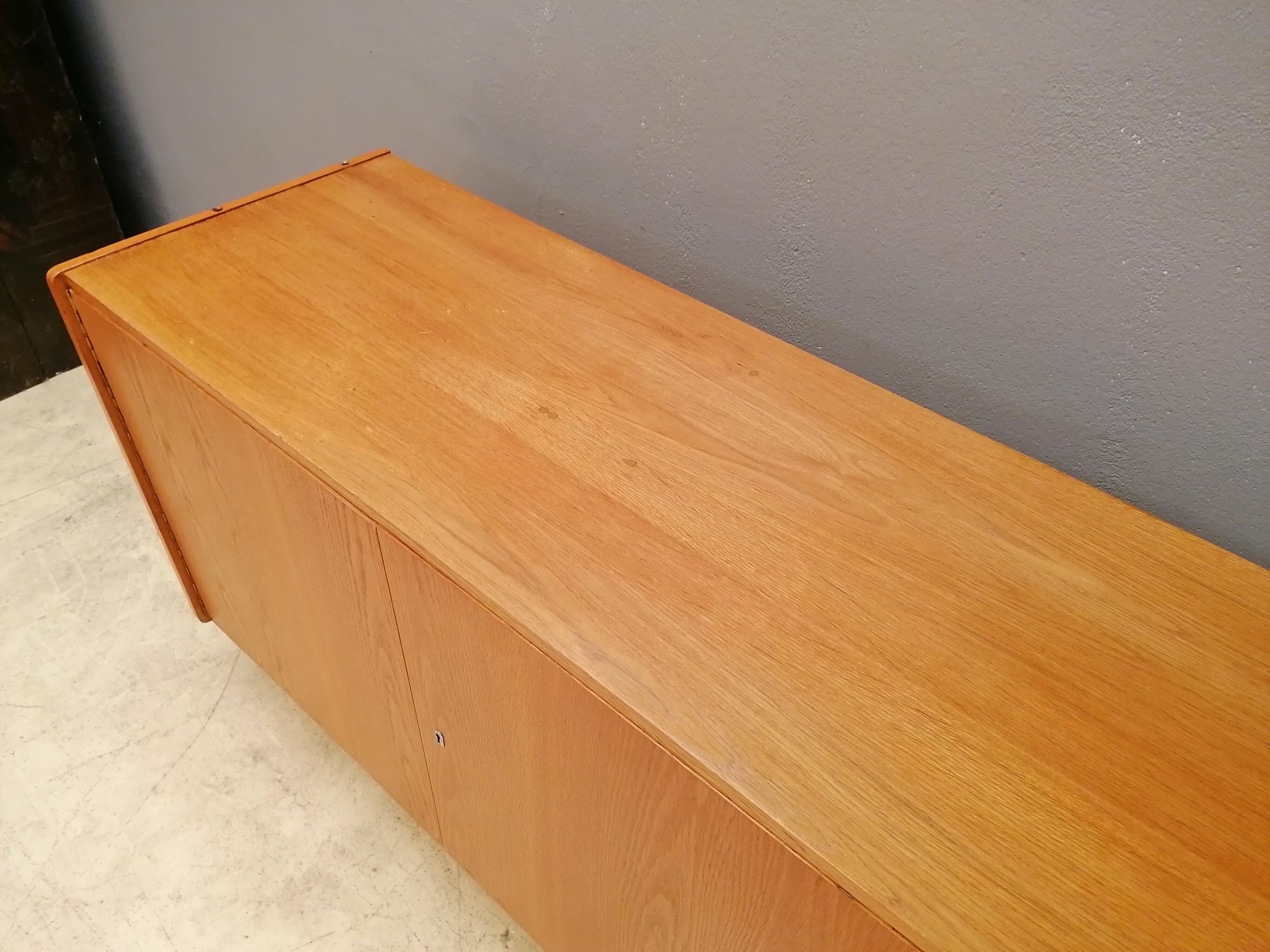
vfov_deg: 51.4
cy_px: 476
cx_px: 635
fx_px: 991
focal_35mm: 27
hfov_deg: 65.3
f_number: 1.8
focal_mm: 4.75
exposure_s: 1/33.3
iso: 160
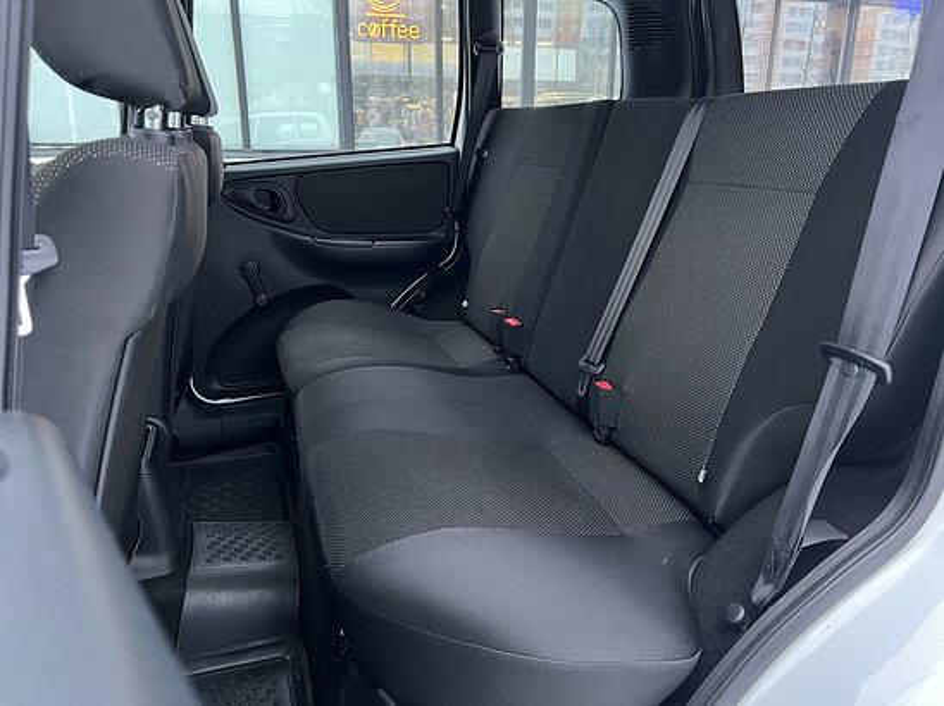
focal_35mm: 26
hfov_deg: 67.3
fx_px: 708
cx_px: 472
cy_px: 353
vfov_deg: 53.0
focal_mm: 5.7
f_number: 1.5
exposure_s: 1/60
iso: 200
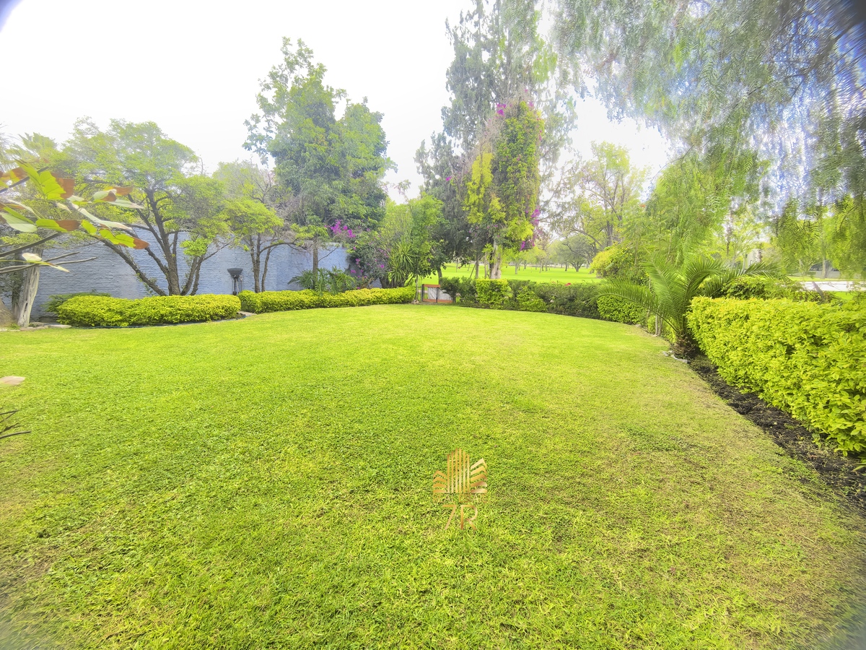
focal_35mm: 13
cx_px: 433
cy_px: 325
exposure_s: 1/242
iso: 100
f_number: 2.2
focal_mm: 1.95
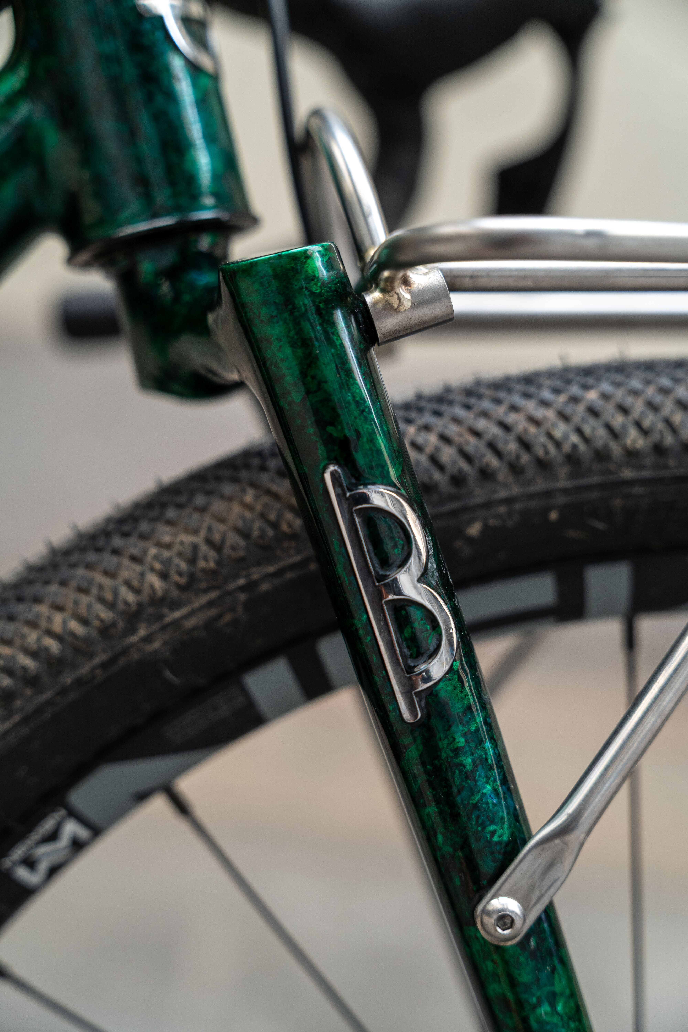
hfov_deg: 27.9
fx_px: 1387
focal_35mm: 48
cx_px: 344
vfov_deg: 40.8
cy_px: 516
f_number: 2.8
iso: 250
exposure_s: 1/125
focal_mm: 48.4
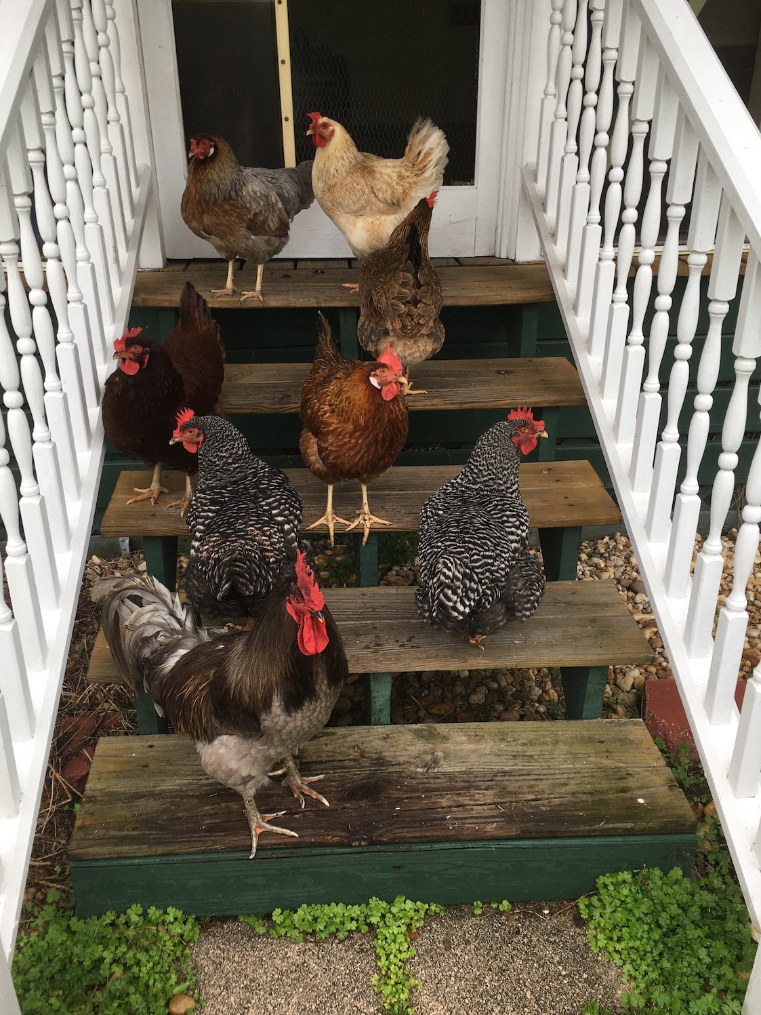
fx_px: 909
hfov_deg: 45.4
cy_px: 505
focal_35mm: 31
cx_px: 362
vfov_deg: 58.3
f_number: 2.2
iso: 25
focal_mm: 4.15
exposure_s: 1/120
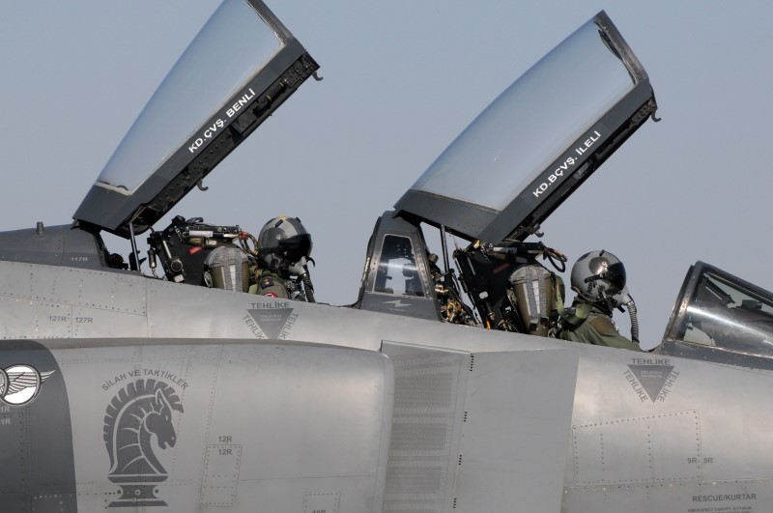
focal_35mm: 360
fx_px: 7719
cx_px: 386
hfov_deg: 5.7
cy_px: 256
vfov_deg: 3.8
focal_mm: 240
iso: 400
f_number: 9
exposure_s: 1/2000
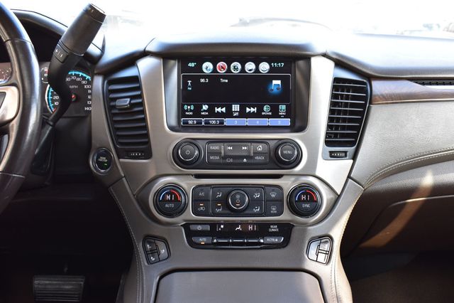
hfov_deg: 57.2
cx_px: 227
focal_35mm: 33
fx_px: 416
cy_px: 152
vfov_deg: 39.9
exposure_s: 1/40
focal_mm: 22
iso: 400
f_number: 7.1
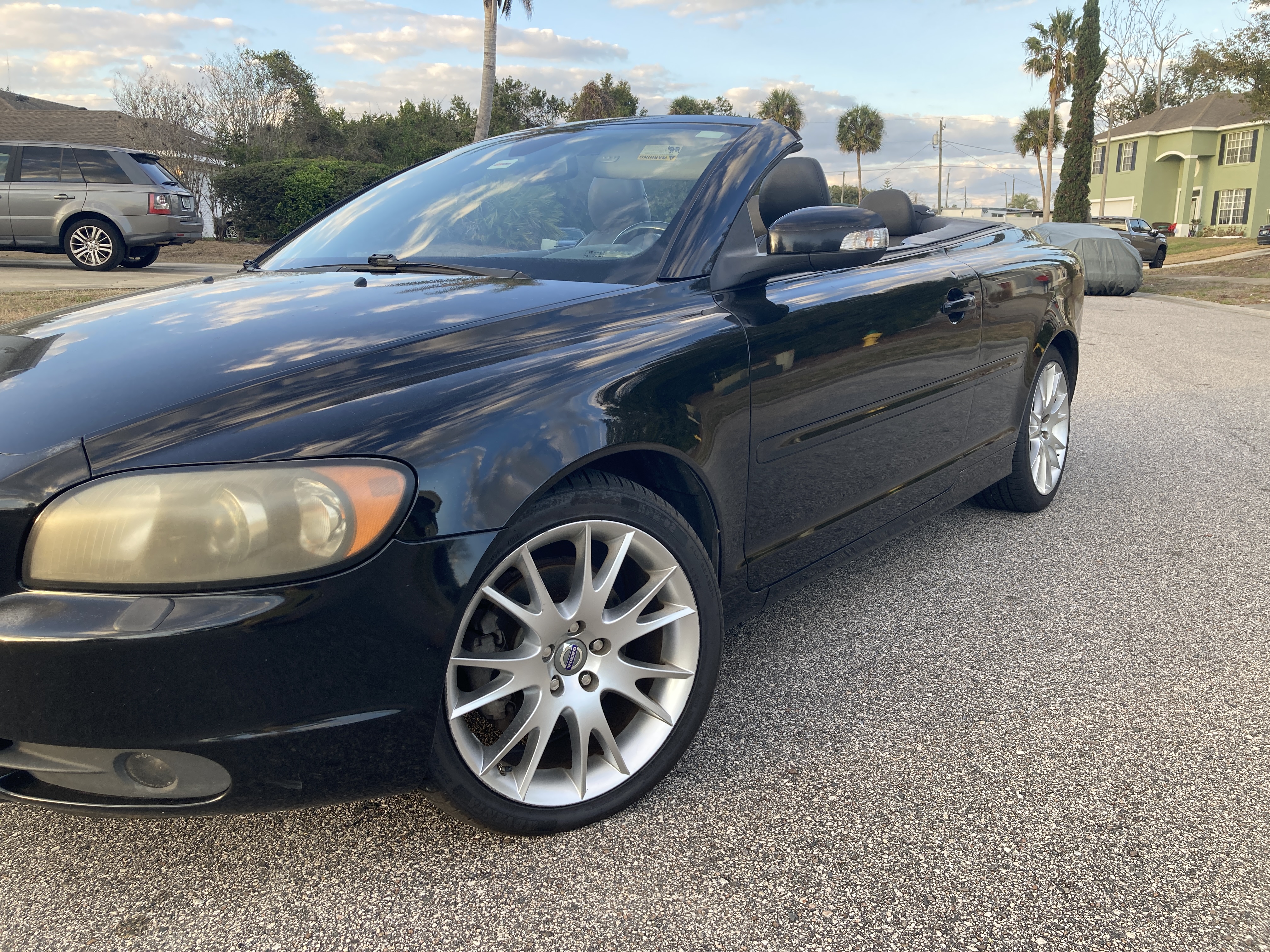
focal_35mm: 28
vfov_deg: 49.7
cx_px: 635
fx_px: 1027
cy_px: 476
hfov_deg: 63.4
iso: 25
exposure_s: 1/121
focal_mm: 3.99
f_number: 1.8
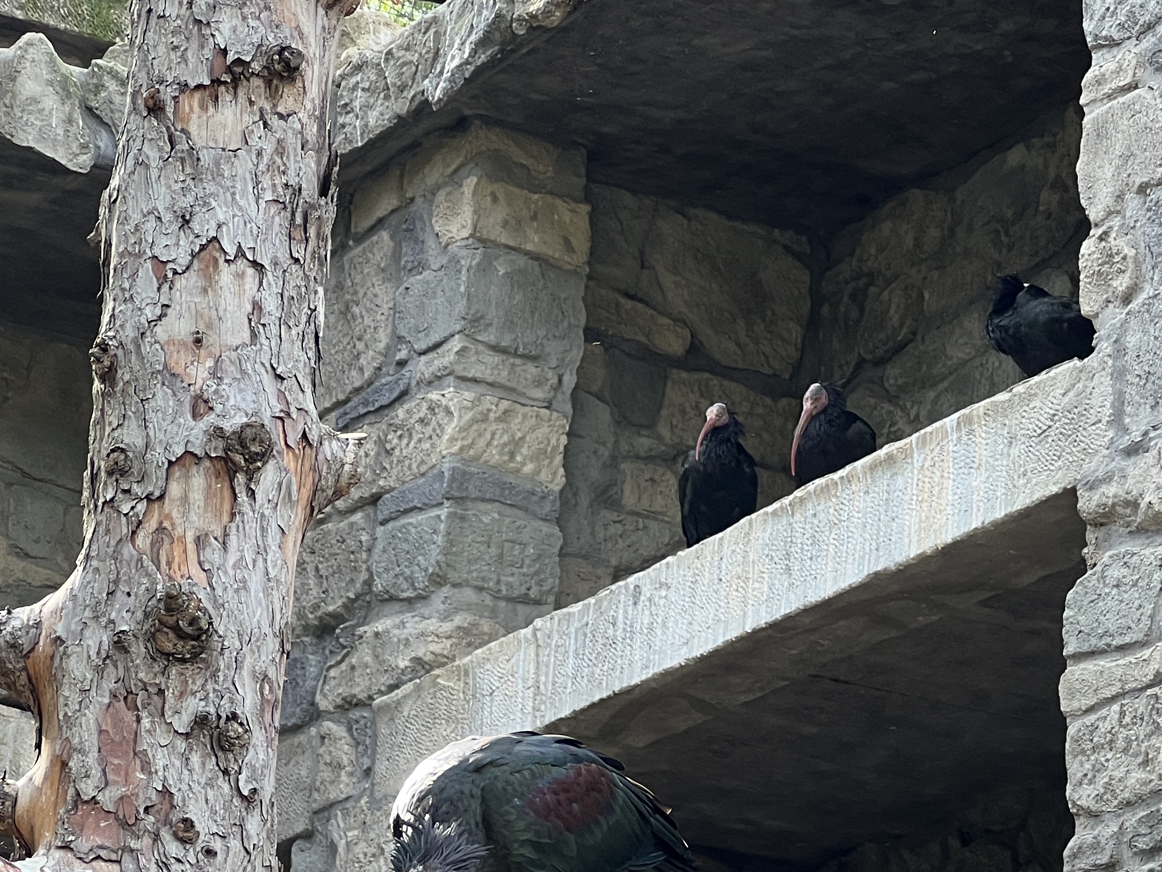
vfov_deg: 9.6
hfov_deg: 12.7
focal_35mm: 155
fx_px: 5203
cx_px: 901
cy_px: 681
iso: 50
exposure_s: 1/122
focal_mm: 9
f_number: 2.8
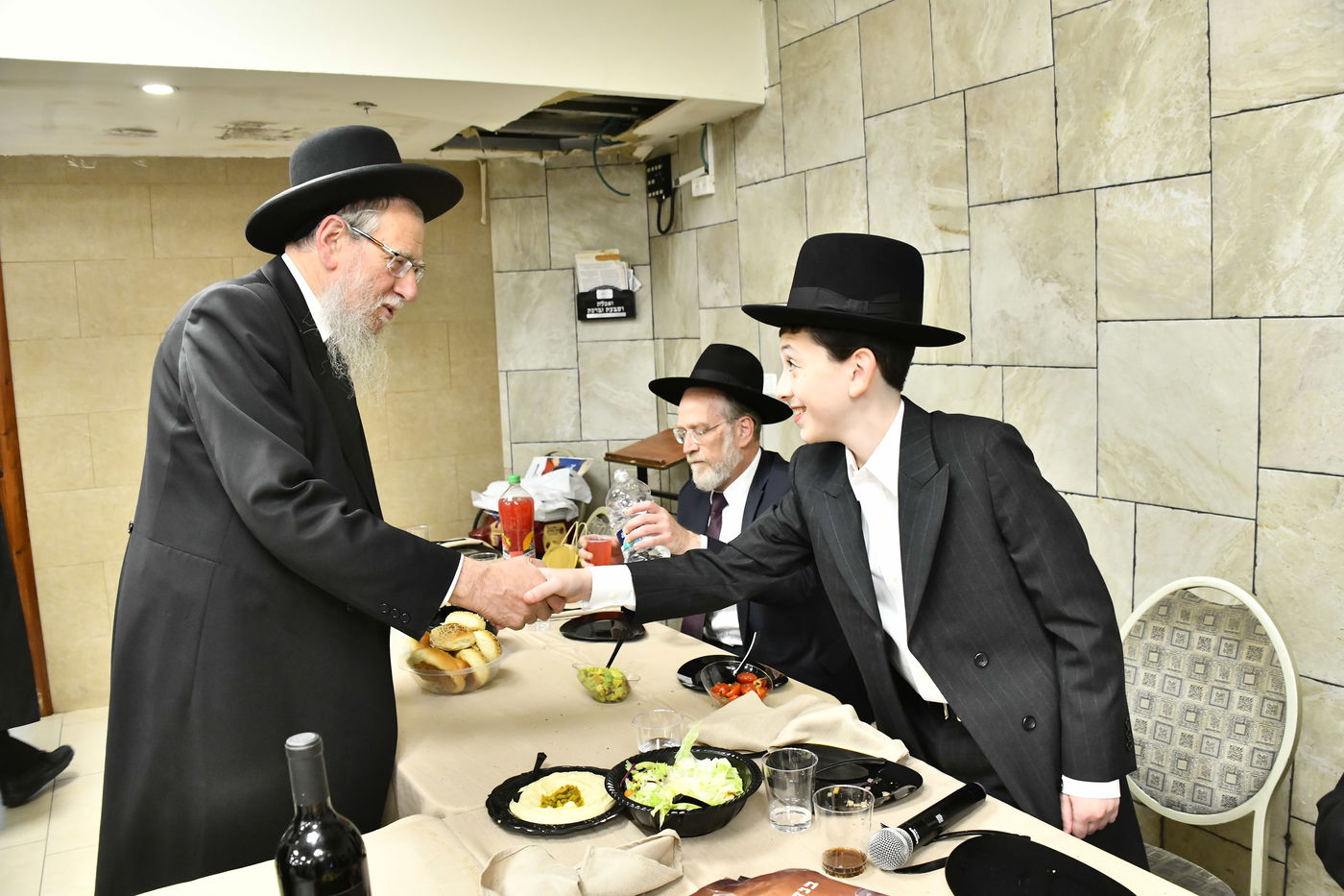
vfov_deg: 46.4
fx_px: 1045
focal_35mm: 28
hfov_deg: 65.5
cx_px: 672
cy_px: 448
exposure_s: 1/200
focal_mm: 28
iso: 2500
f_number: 5.6
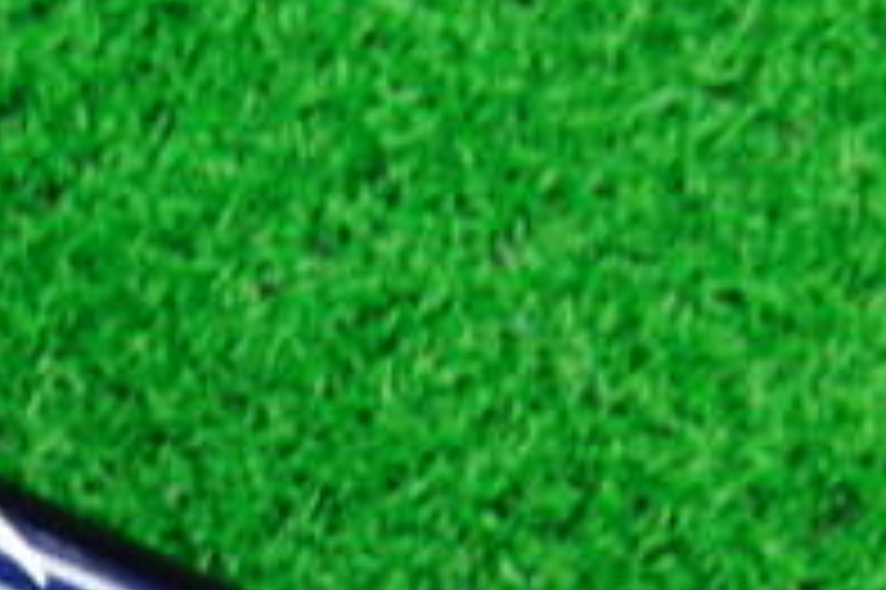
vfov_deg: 10.8
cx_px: -189
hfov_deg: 15.8
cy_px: 626
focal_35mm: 125
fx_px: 3074
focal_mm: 6.42
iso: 400
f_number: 3.6
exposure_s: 1/25
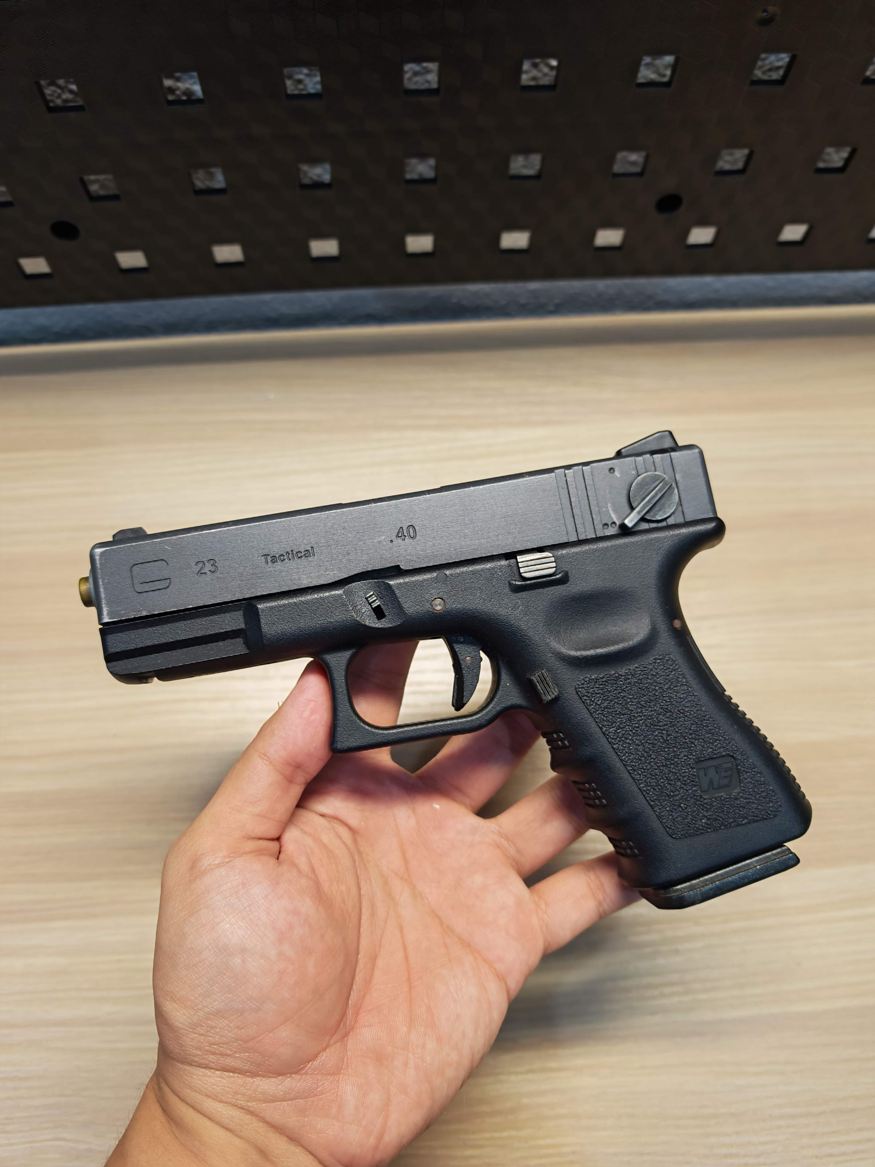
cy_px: 584
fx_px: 809
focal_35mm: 24
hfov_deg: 56.8
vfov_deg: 71.6
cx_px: 438
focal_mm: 6.83
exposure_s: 1/100
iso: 200
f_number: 2
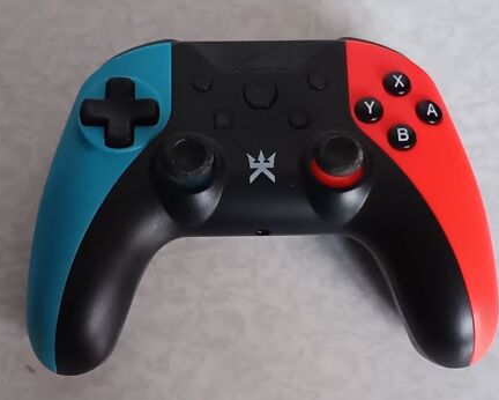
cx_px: 260
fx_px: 384
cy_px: 199
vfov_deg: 55.0
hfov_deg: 66.0
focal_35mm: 26
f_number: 1.7
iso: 6481
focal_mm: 5.31
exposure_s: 1/16.7
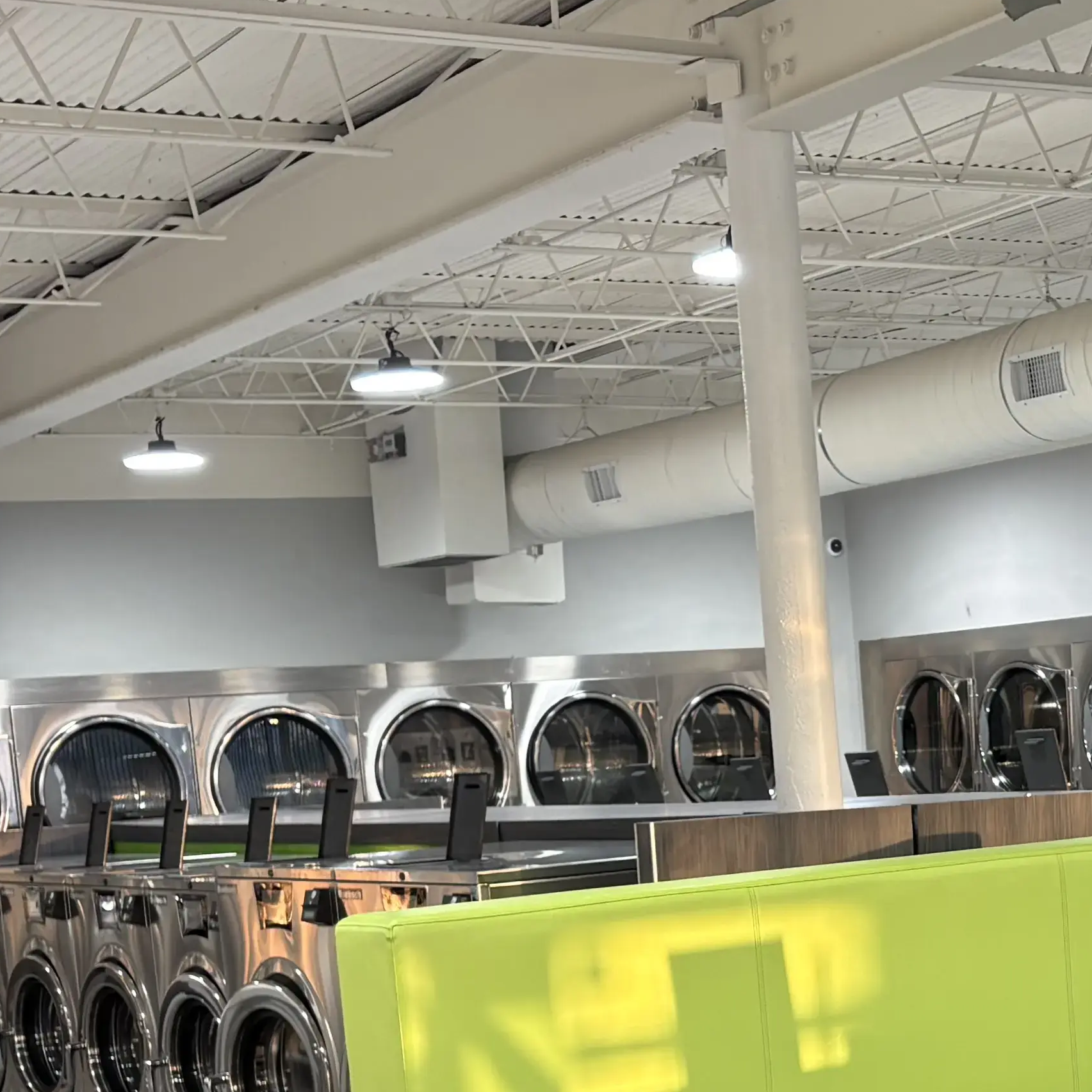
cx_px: 931
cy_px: 1080
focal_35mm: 77
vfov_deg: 21.7
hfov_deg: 22.1
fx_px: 2748
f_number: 1.6
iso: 40
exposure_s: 1/120
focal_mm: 5.96
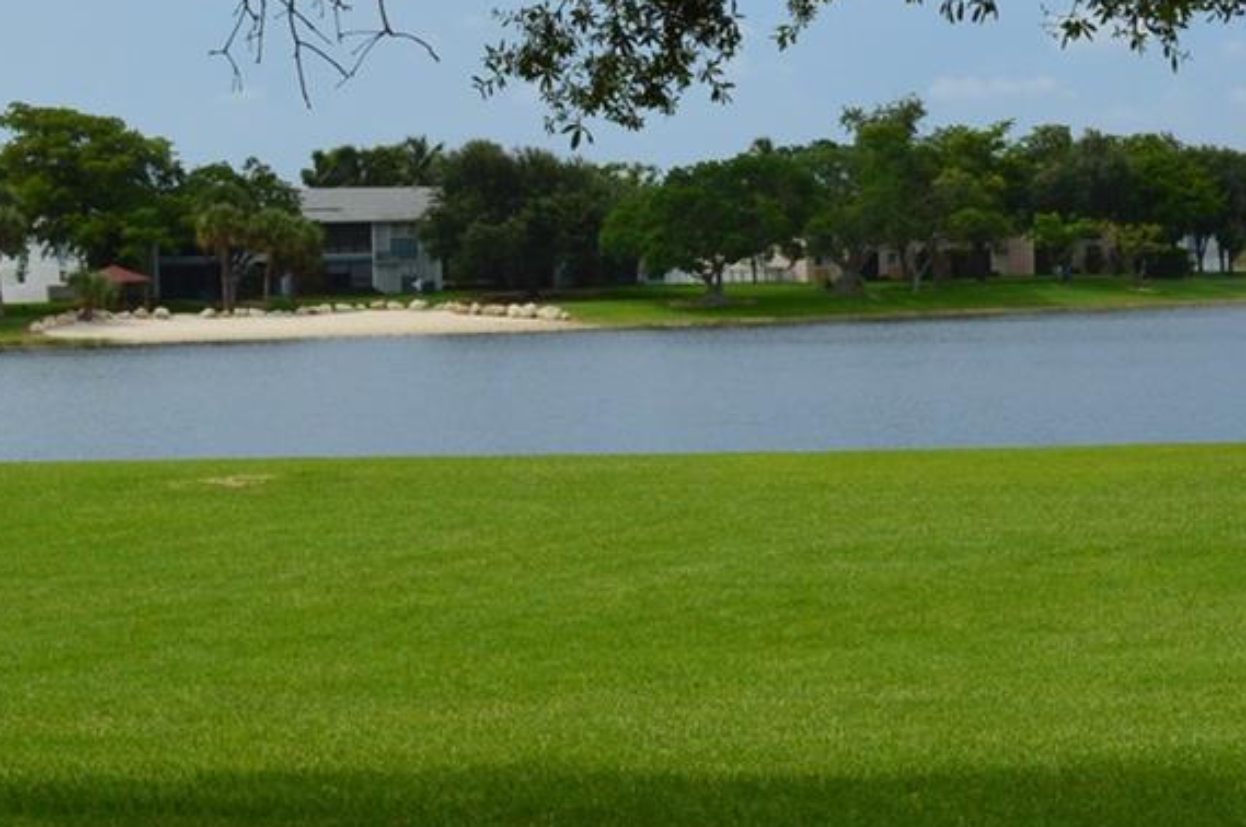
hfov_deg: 16.9
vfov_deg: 11.6
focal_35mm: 118
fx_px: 4079
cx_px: 1283
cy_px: 404
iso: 400
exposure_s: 1/500
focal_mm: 28
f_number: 11
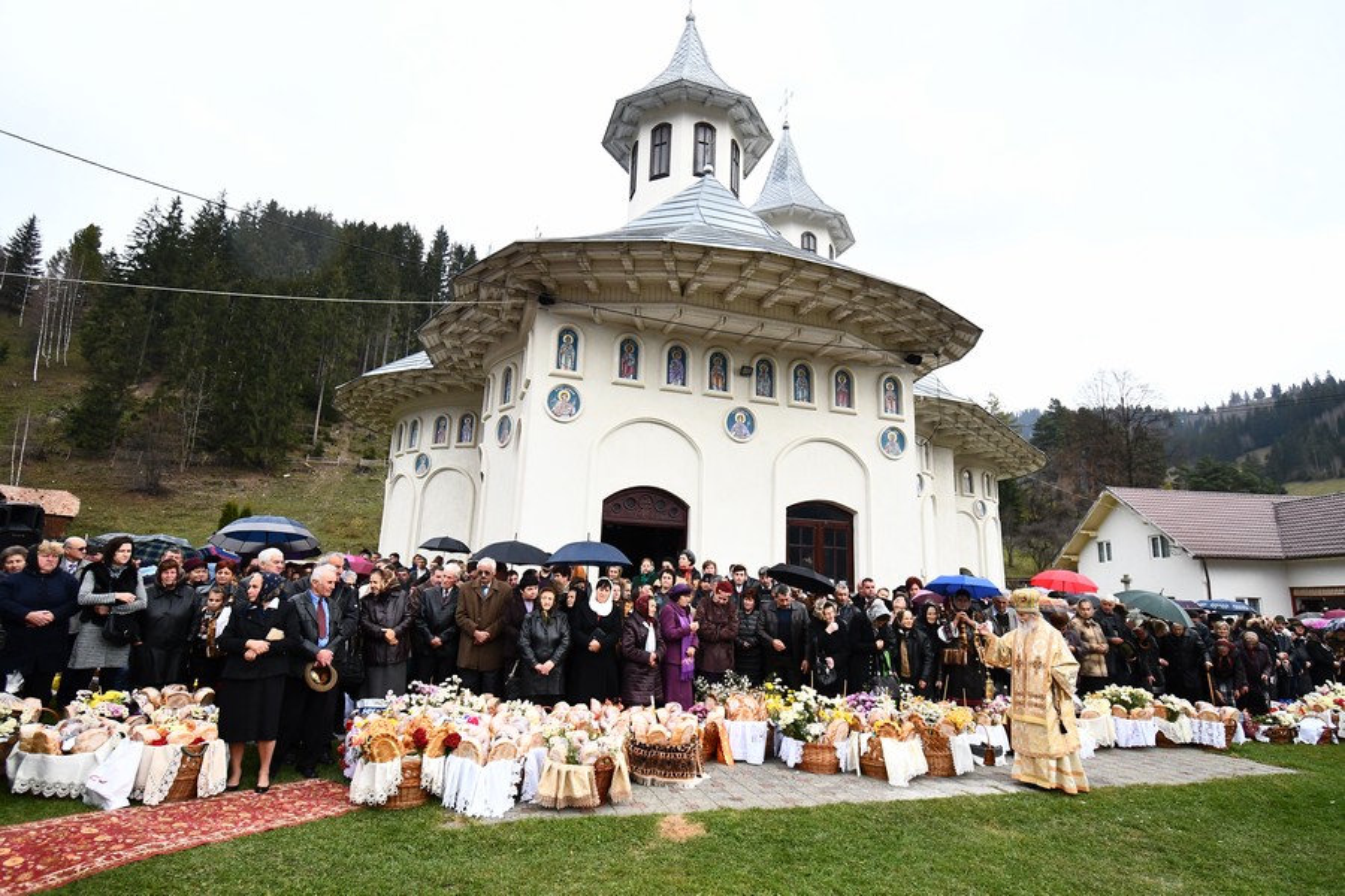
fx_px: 672
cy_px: 448
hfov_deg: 90.0
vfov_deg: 67.4
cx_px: 672
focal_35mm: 18
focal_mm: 12
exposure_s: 1/800
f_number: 4.8
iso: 1000
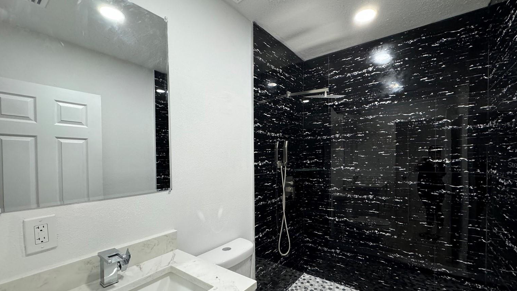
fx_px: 219
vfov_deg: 66.8
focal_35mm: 16
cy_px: 164
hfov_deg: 99.3
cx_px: 269
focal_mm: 2.22
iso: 320
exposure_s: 1/120
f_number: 2.2
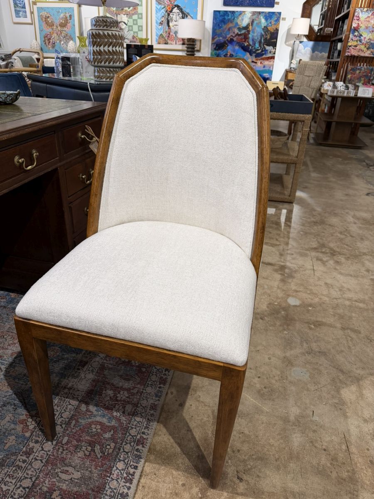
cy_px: 250
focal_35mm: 24
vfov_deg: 71.6
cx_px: 187
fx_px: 346
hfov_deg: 56.8
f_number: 1.78
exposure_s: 1/120
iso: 200
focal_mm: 6.76
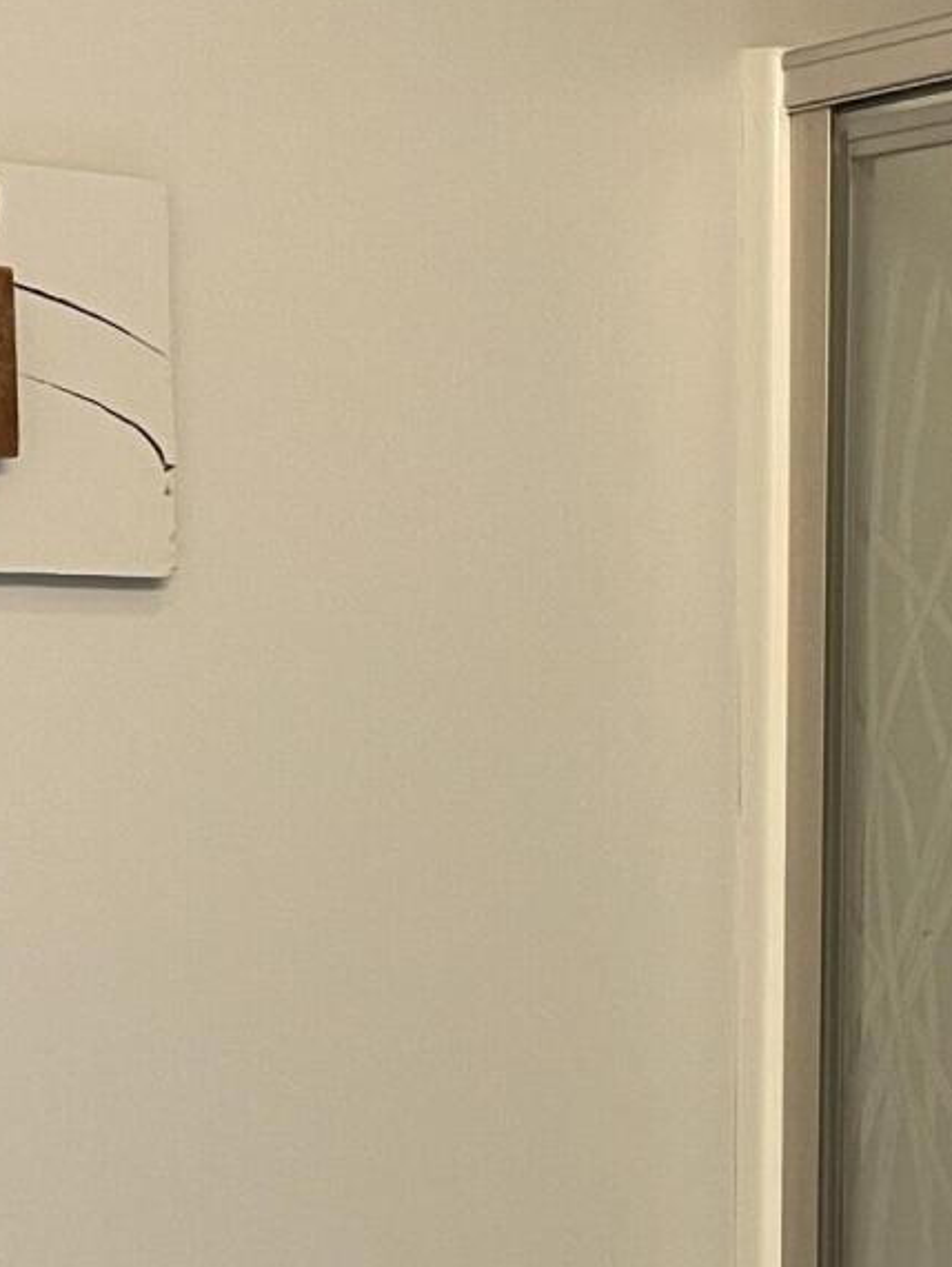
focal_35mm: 91
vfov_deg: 20.3
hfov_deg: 16.3
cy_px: 1480
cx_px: 502
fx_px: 3333
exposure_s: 1/60
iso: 125
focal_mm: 4.2
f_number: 1.6
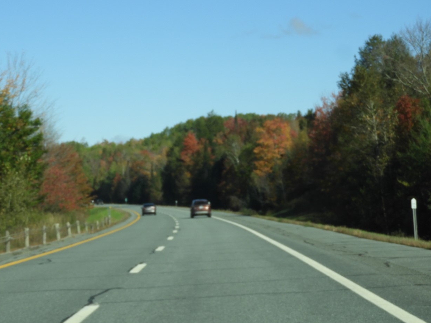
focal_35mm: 99
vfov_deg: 14.9
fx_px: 1233
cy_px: 159
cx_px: 186
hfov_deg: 19.8
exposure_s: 1/640
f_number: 4.5
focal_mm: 15.2
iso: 100
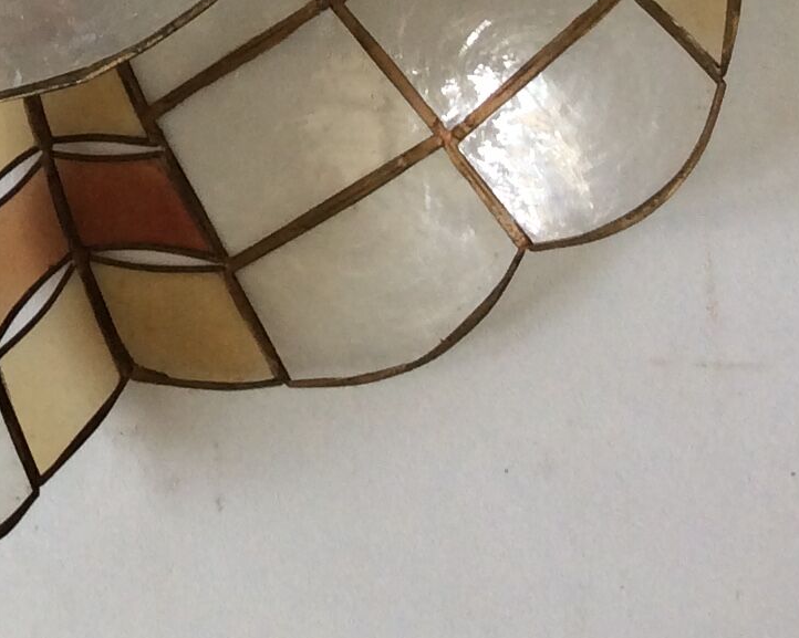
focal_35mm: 112
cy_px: -239
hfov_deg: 16.4
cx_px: -198
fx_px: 2647
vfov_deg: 13.2
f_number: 2.4
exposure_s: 1/50
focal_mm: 3.3
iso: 40
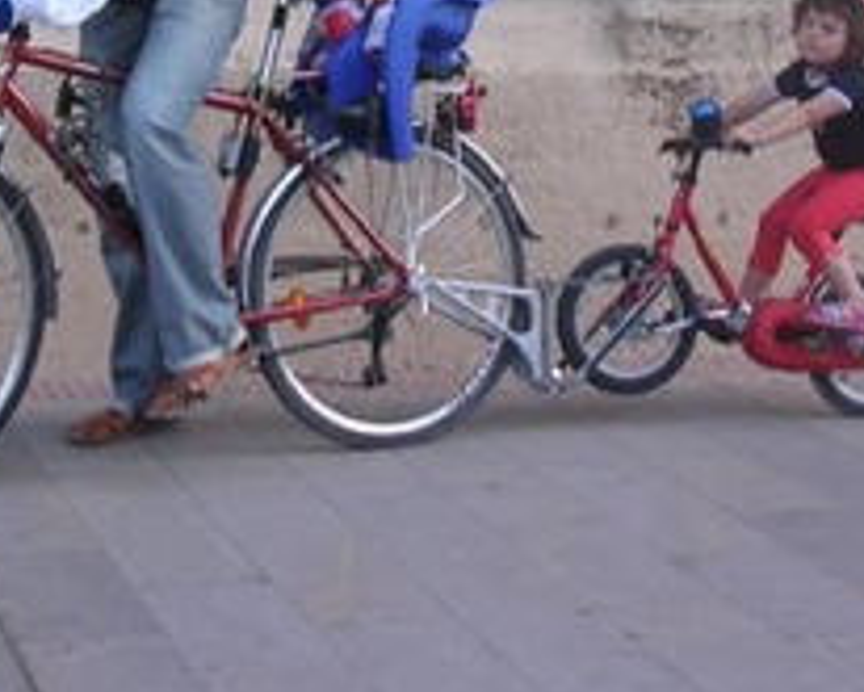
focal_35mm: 99
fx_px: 2533
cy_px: -113
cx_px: 453
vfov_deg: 15.1
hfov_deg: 19.4
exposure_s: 1/77.9
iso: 100
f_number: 2.8
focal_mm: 5.8
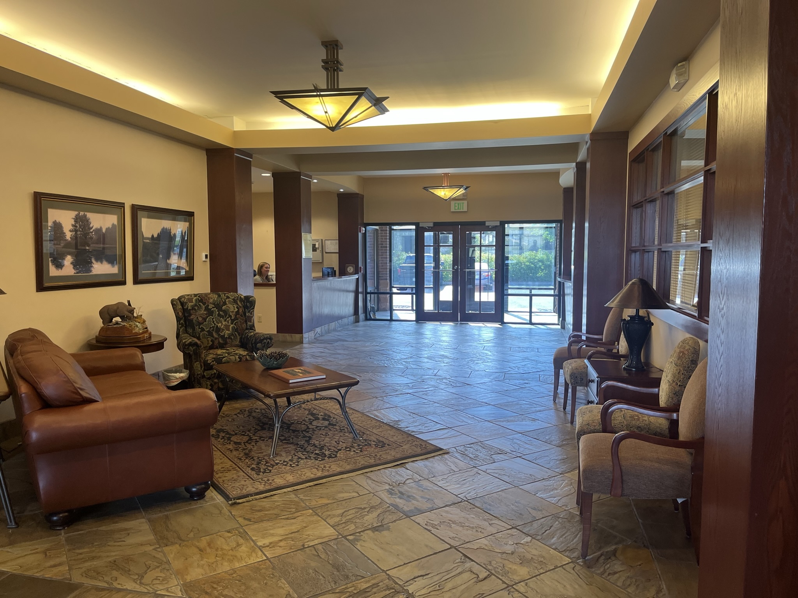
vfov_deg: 53.1
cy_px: 299
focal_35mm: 26
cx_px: 399
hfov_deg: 67.3
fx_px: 599
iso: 125
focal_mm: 5.1
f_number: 1.6
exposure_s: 1/120
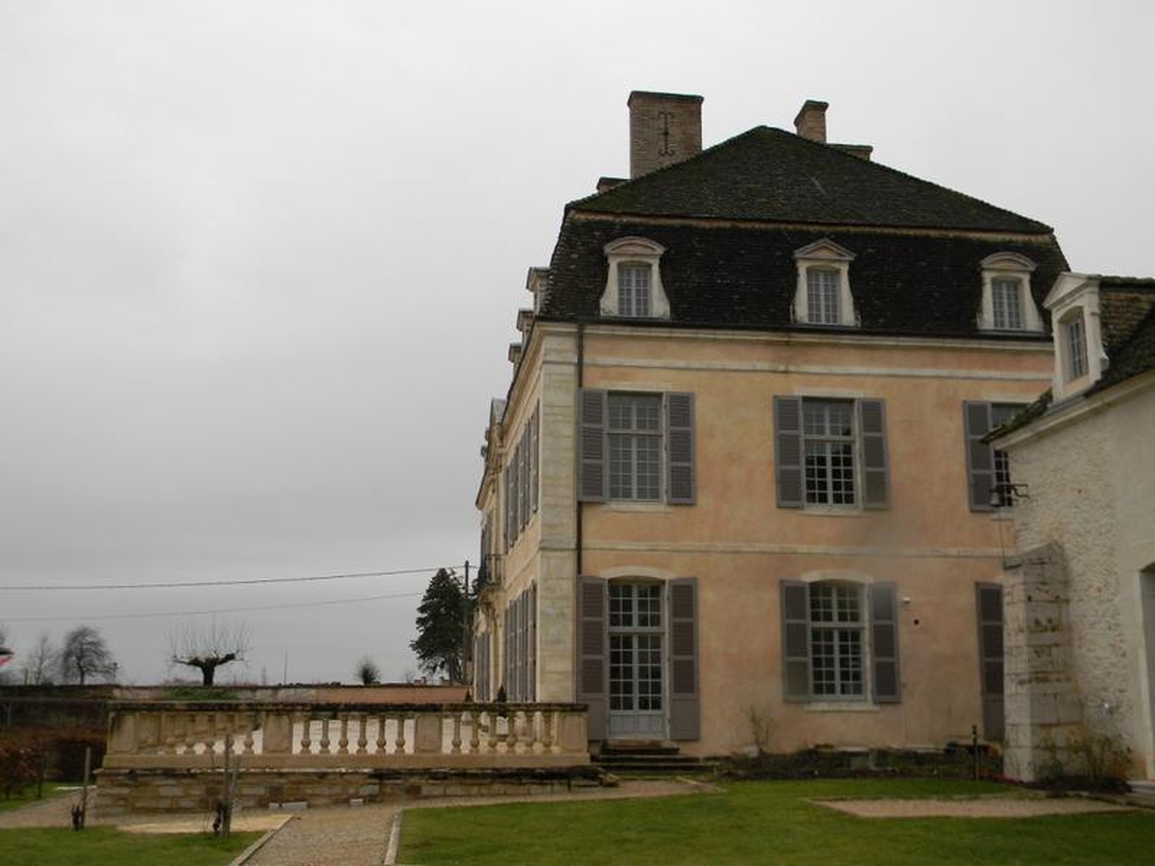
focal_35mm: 36
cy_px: 433
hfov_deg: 51.4
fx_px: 1201
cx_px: 578
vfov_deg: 39.7
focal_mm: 6.4
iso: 80
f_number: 3.7
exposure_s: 1/317
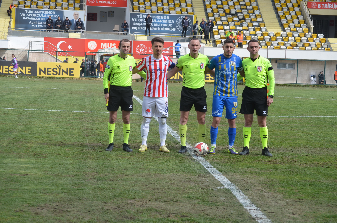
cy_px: 112
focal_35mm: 102
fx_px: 953
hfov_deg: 20.1
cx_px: 168
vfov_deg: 13.4
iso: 110
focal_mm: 68
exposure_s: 1/250
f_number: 8
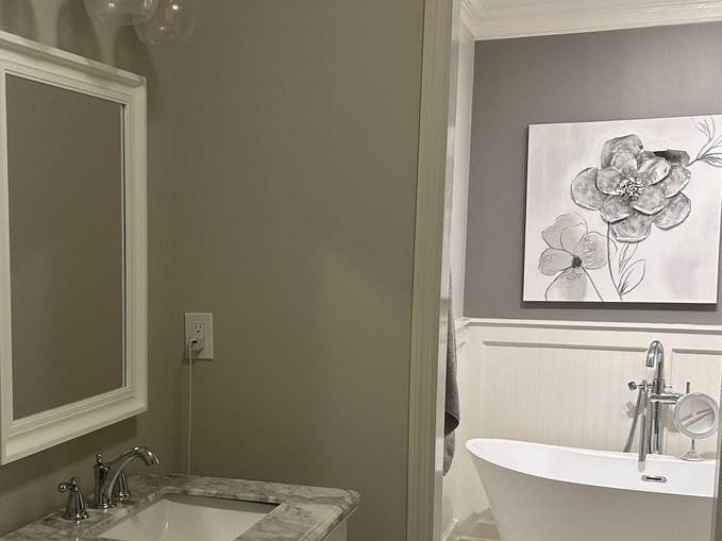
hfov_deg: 38.1
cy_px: 368
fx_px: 1022
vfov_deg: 29.4
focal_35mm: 49
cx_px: 196
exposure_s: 1/60
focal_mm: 5.7
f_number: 1.5
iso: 125
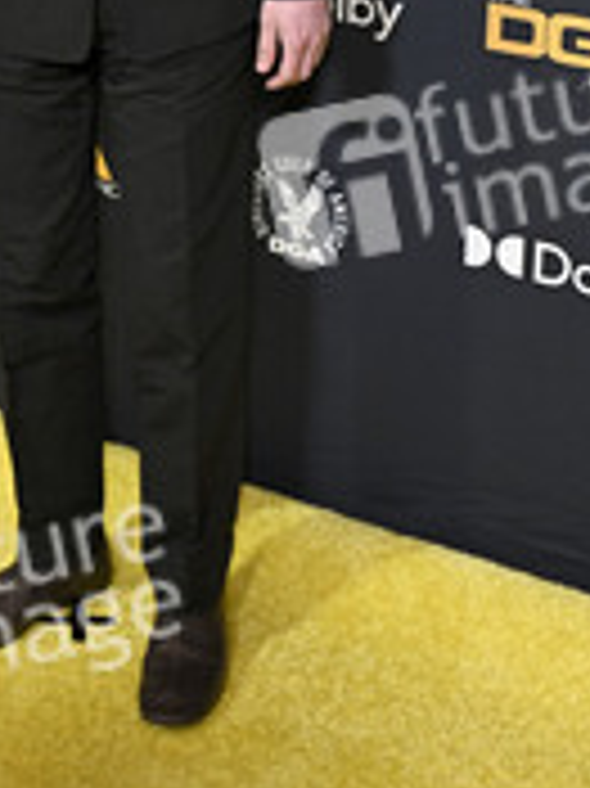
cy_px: -63
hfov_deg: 18.8
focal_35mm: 77
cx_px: 81
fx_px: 1752
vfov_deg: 23.9
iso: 2500
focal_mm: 35
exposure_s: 1/320
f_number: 5.6
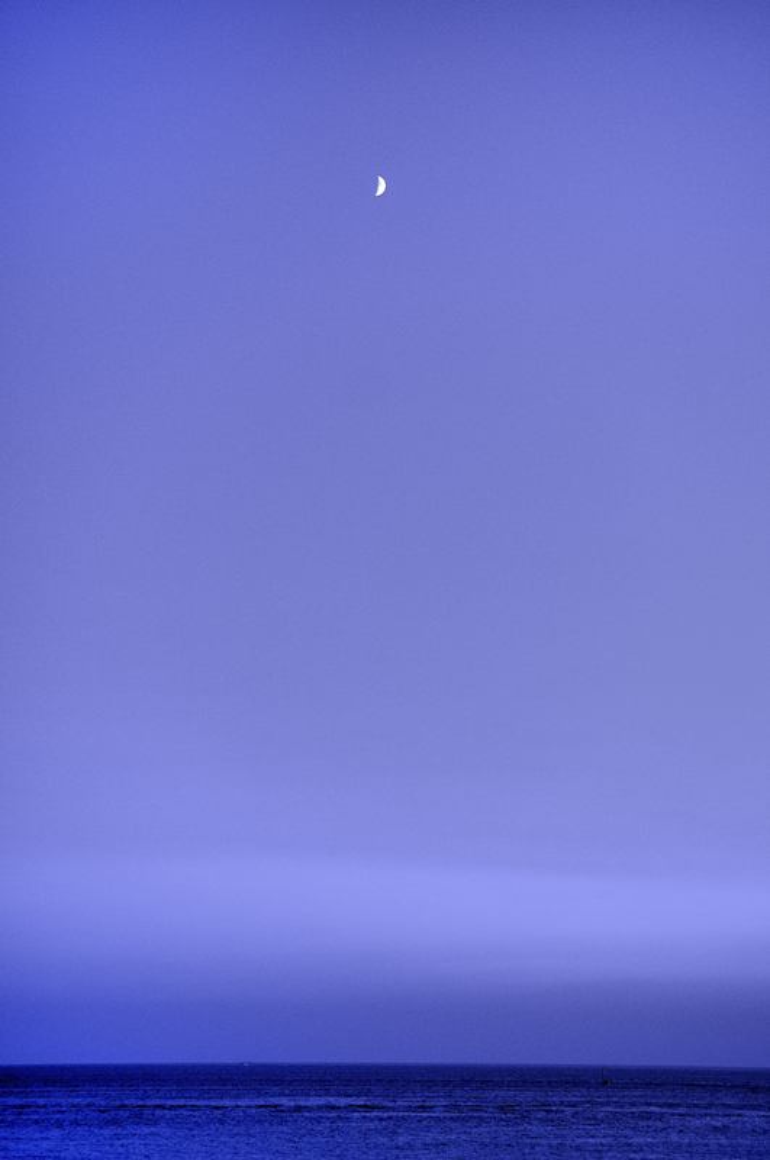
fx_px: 1931
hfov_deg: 22.6
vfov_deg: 33.4
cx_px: 385
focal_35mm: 60
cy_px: 580
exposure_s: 1/160
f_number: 3.2
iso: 200
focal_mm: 40
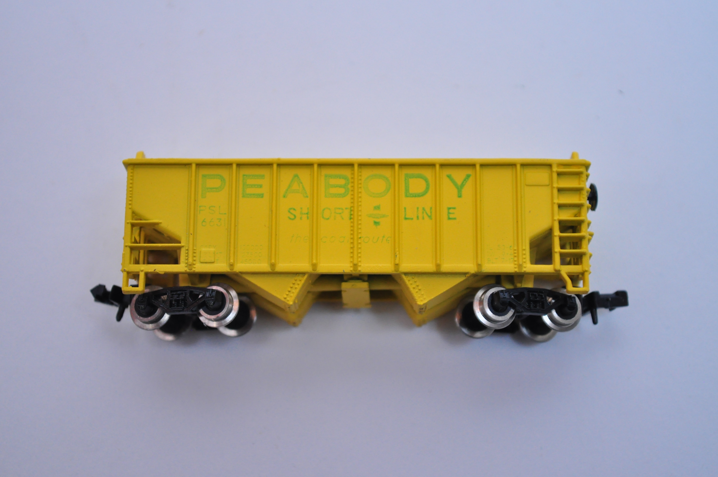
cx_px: 359
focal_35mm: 82
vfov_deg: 16.5
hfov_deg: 24.6
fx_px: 1643
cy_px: 238
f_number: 5.6
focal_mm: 55
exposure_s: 1/125
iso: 1000
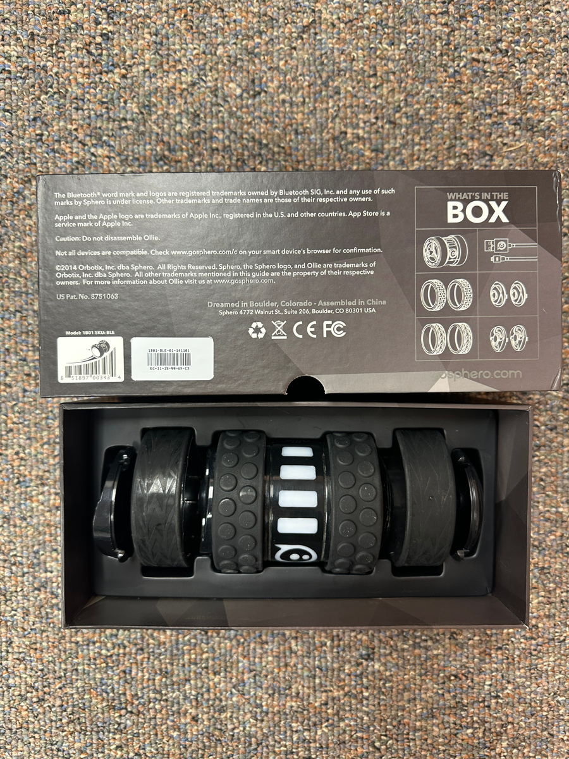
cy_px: 380
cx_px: 284
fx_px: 526
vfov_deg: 71.6
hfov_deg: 56.8
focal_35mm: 24
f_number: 1.78
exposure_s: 1/60
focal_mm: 6.86
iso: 200
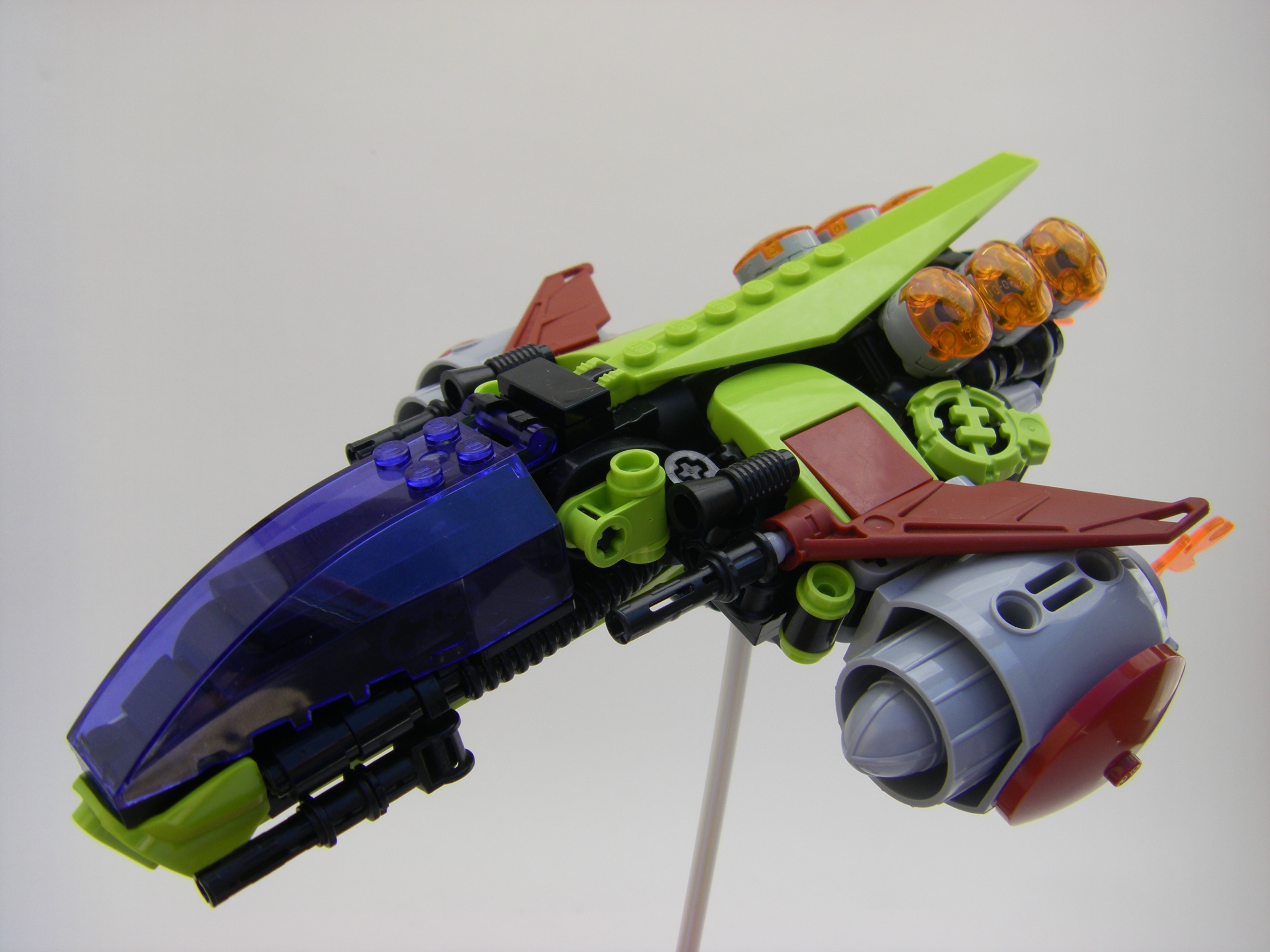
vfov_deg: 37.7
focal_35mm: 38
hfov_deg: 49.0
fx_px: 1394
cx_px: 635
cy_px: 476
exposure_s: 1/250
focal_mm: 6.3
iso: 64
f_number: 3.5
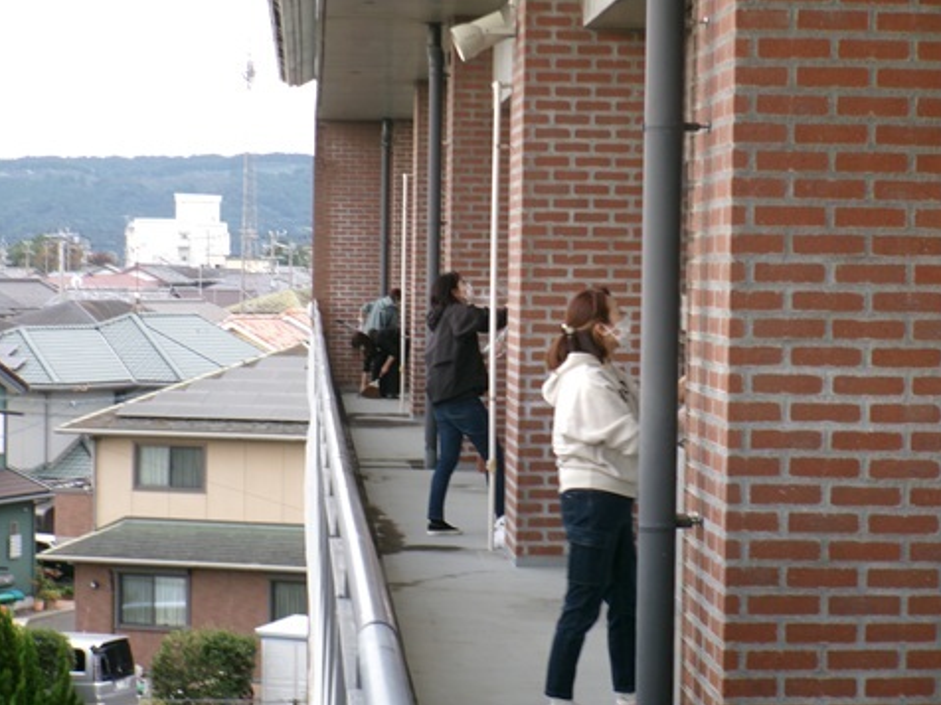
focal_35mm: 116
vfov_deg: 12.8
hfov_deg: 17.0
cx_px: 472
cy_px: 353
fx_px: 3153
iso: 110
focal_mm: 20.6
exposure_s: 1/60
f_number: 6.2
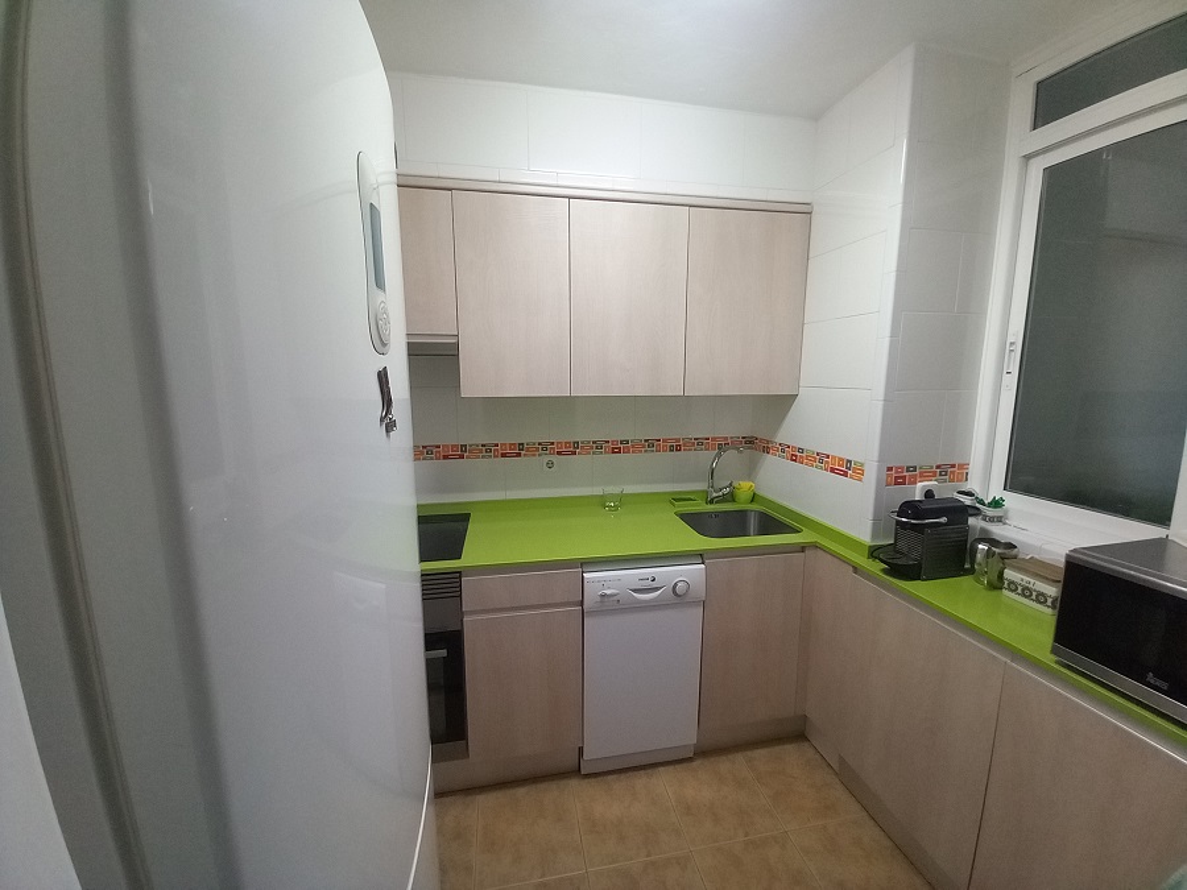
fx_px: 446
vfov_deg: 89.9
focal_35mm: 13
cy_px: 445
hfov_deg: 106.2
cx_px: 594
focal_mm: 1.13
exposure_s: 1/33.3
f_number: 2.2
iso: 250
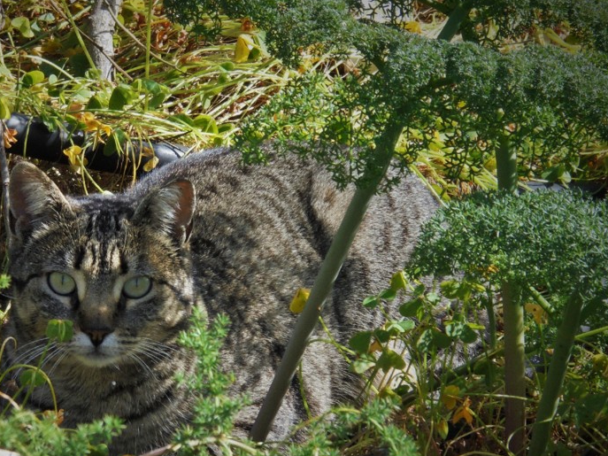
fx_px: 3828
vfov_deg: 6.8
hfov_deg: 9.1
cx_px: 189
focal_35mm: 218
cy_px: 274
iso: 100
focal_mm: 27.6
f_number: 6.5
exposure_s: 1/160
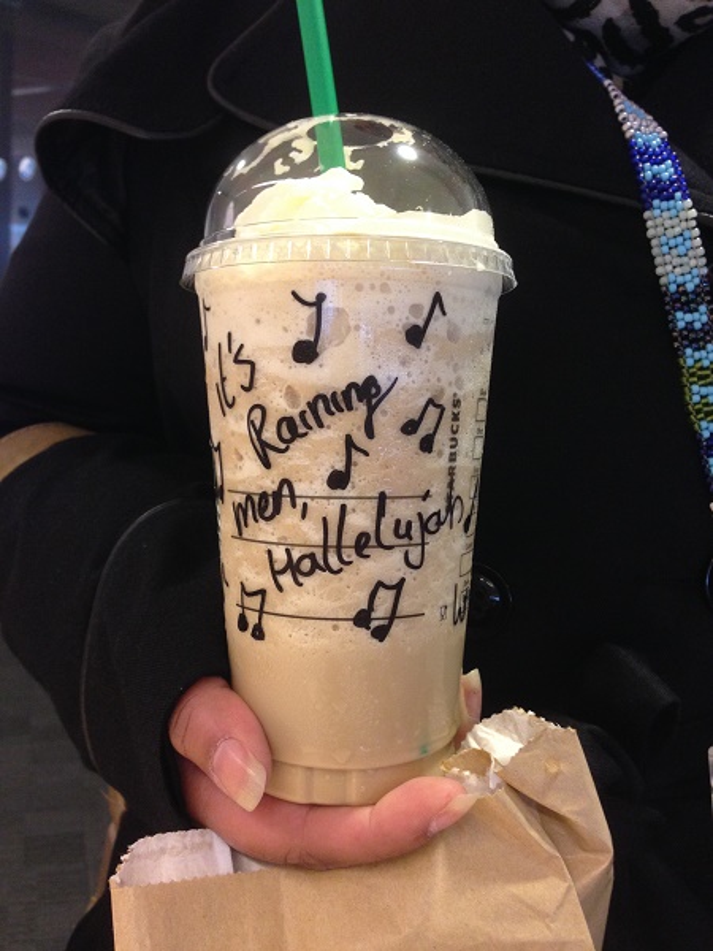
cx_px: 356
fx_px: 906
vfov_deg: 55.4
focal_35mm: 33
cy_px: 476
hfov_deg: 42.9
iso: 200
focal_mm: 4.12
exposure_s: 1/20
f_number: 2.4
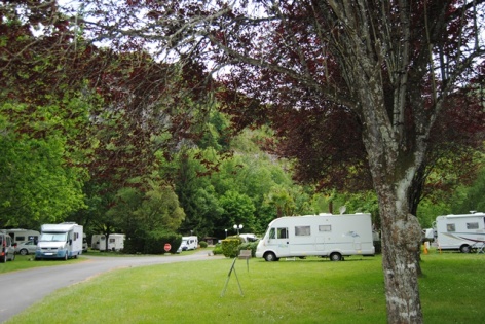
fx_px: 404
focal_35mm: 30
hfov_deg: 61.9
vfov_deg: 43.6
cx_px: 242
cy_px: 162
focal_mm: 20
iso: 100
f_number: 4
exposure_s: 1/200
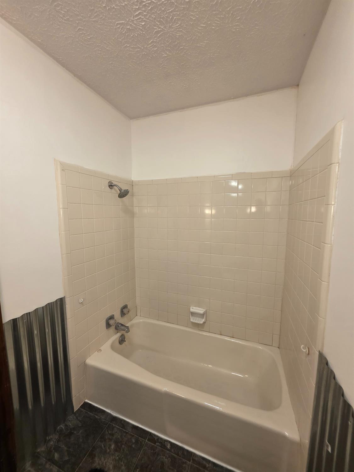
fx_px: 177
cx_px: 177
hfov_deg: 89.9
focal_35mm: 13
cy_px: 236
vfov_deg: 106.2
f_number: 1.9
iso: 200
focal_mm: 2.2
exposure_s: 1/60
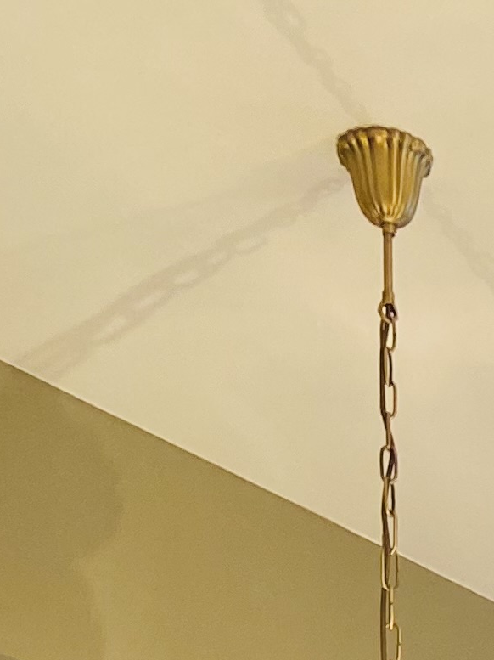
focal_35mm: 135
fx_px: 2571
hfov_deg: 9.6
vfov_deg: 12.3
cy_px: 1454
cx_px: 1221
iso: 125
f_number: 1.8
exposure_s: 1/50
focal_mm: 4.25
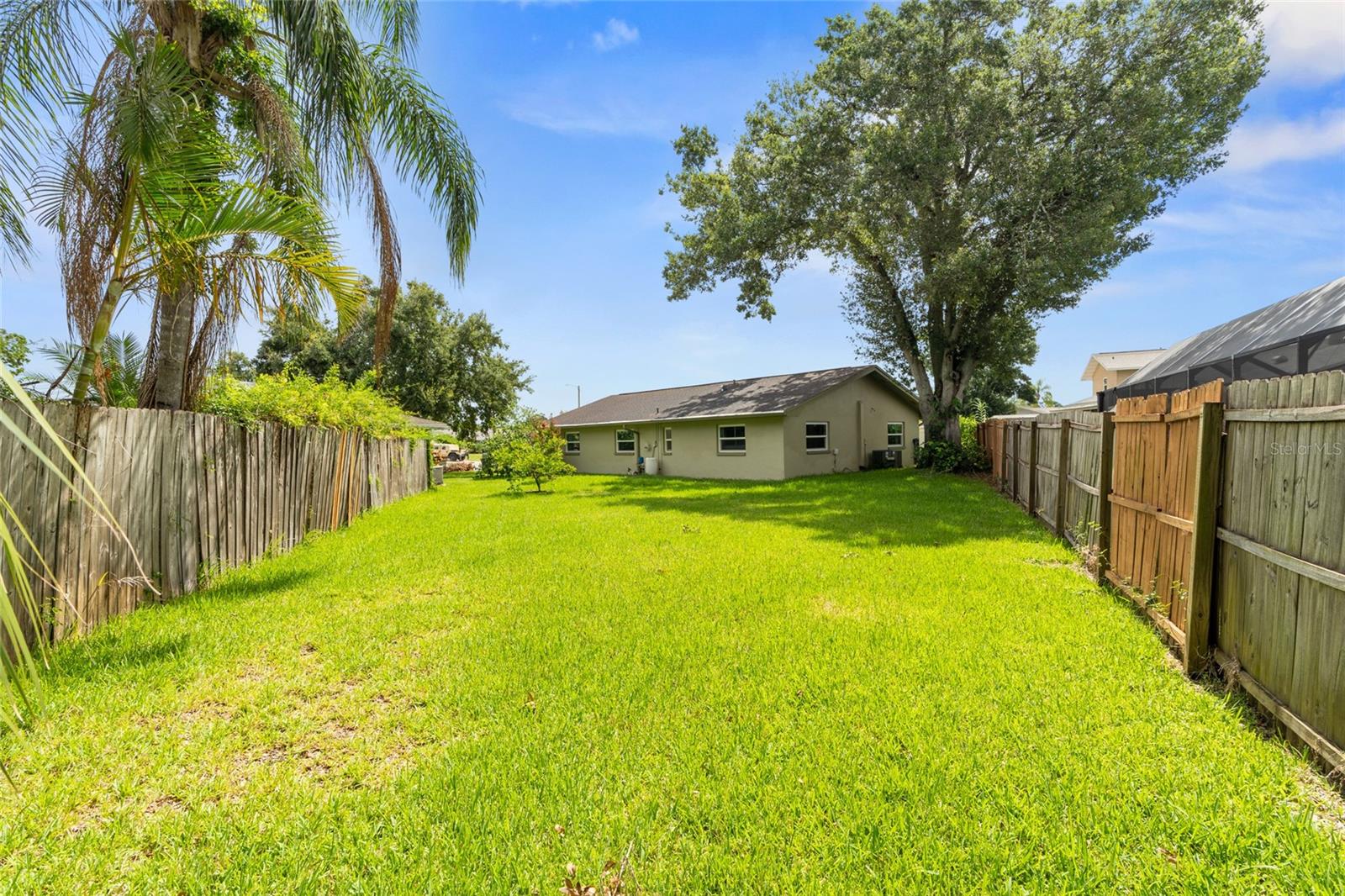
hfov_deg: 96.7
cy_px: 448
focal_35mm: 16
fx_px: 598
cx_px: 672
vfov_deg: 73.7
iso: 250
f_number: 9
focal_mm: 16
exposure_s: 1/125
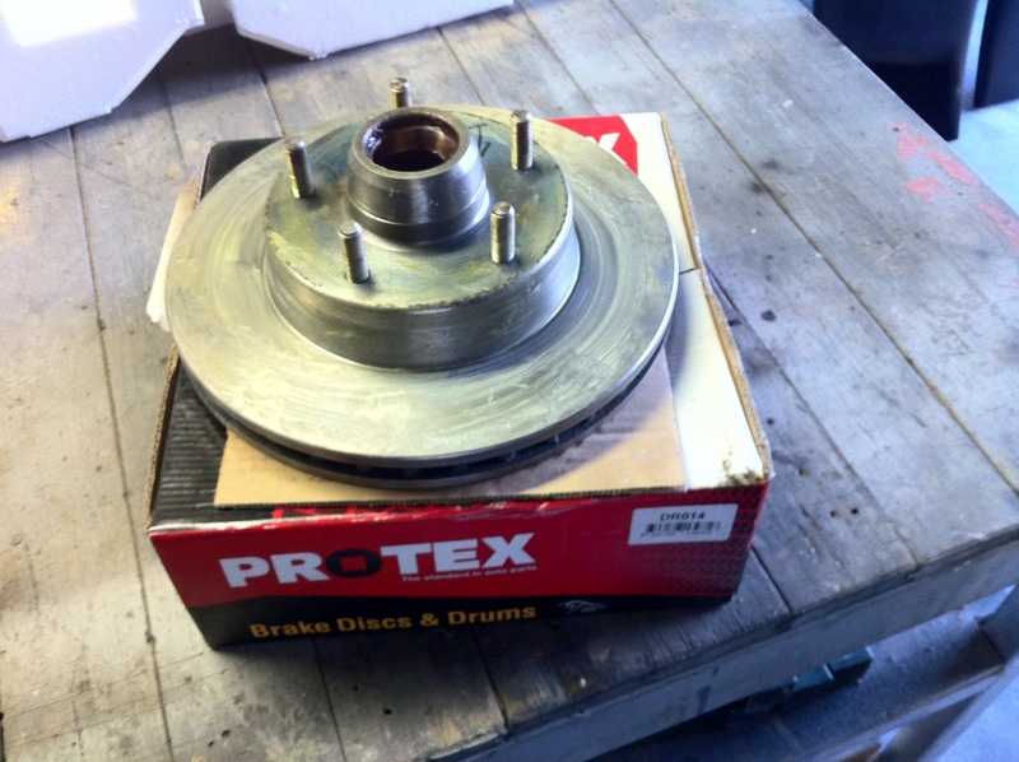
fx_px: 1029
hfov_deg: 52.7
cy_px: 381
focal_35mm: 35
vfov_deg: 40.6
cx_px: 510
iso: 125
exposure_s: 1/15
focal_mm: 3.85
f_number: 2.8
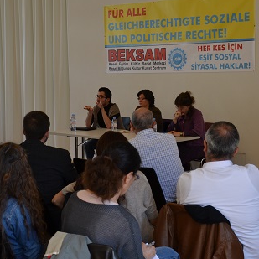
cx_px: 127
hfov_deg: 22.5
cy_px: 117
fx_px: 652
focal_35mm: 77
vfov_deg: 22.5
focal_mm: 34
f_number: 5.6
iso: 400
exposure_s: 1/125
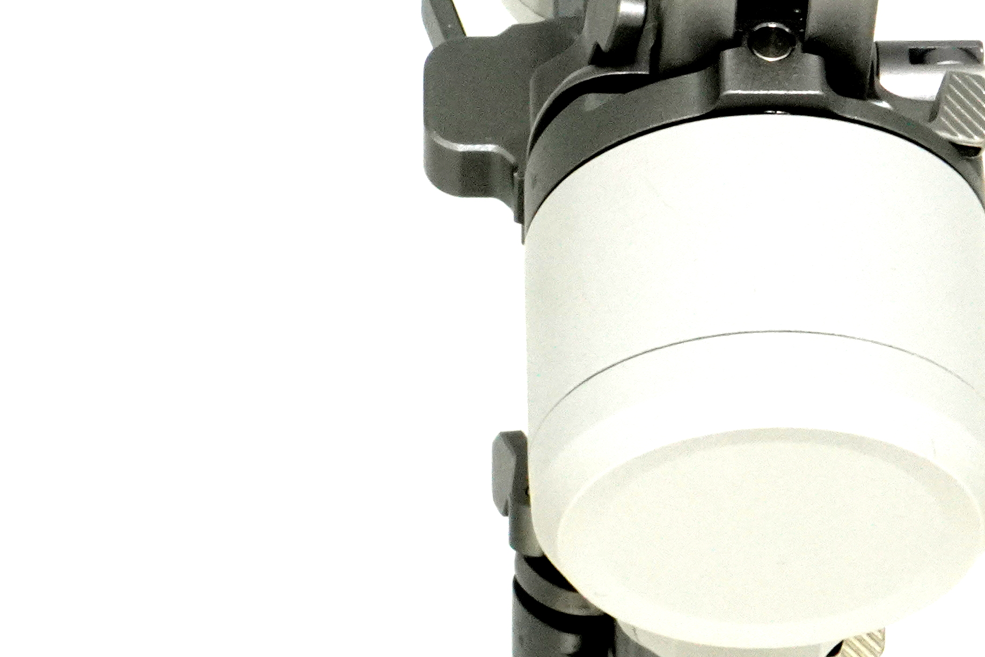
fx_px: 4697
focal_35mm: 172
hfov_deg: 12.0
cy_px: 399
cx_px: 572
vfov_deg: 8.0
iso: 1600
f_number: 22
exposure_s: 1/160
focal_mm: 35
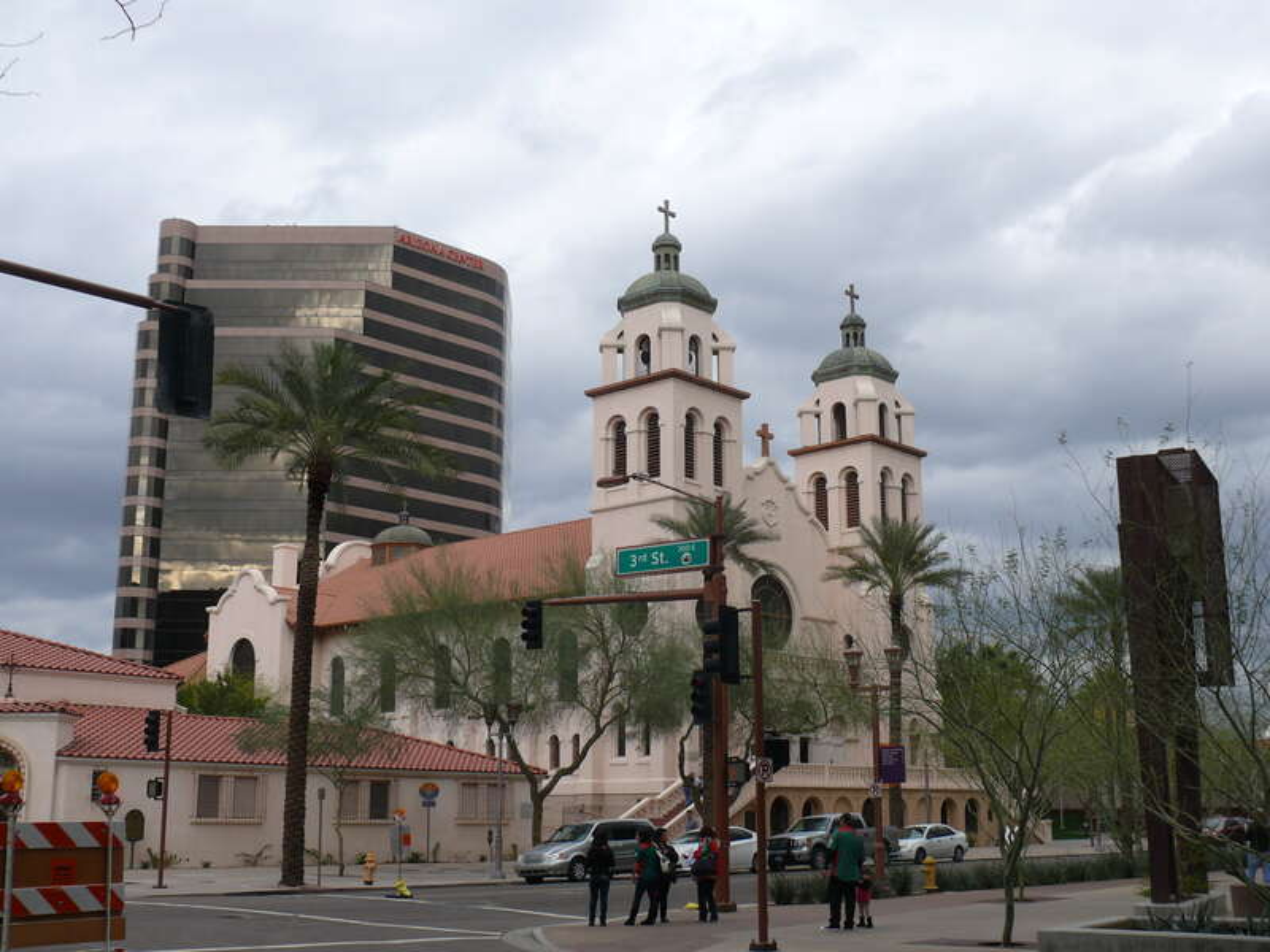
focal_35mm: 41
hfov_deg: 45.8
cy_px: 476
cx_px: 635
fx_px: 1504
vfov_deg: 35.1
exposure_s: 1/200
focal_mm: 8.6
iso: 100
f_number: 4
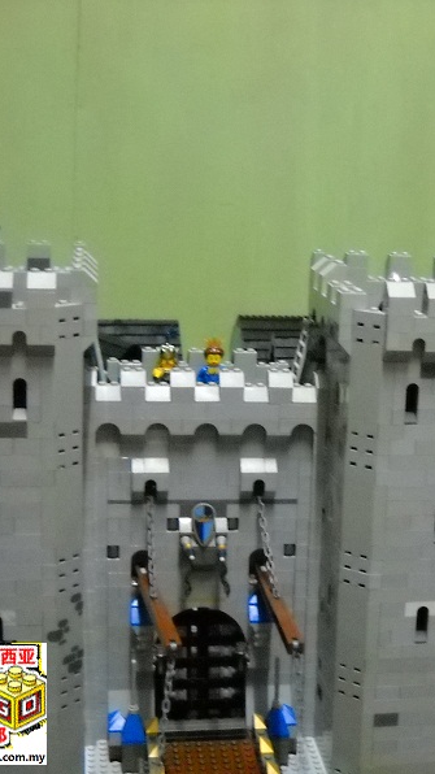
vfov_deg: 34.9
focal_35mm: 60
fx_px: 1231
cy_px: 387
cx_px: 429
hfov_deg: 19.5
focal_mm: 6.72
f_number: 3.1
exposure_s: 1/8
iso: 800
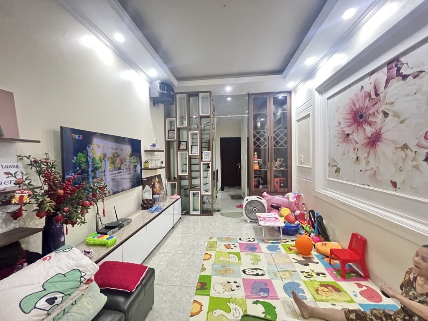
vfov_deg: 89.9
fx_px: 161
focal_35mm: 13
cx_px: 214
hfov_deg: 106.2
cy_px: 160
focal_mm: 1.57
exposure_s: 1/59
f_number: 1.8
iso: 1000
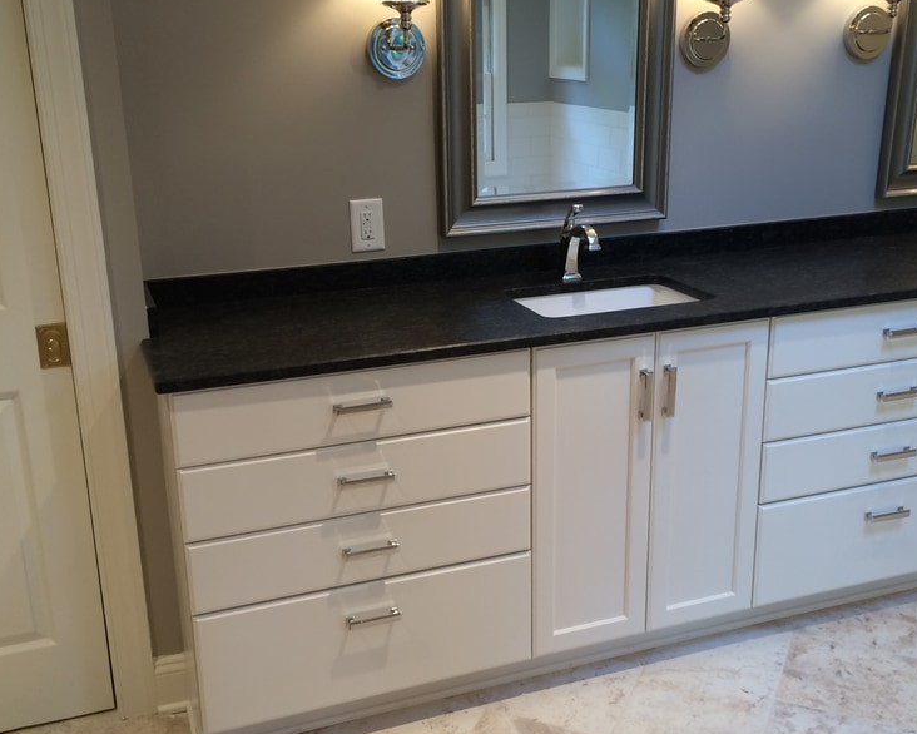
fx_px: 1086
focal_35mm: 40
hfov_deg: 45.8
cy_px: 371
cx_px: 462
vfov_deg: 37.4
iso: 80
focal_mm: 4.12
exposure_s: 1/30
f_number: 2.2
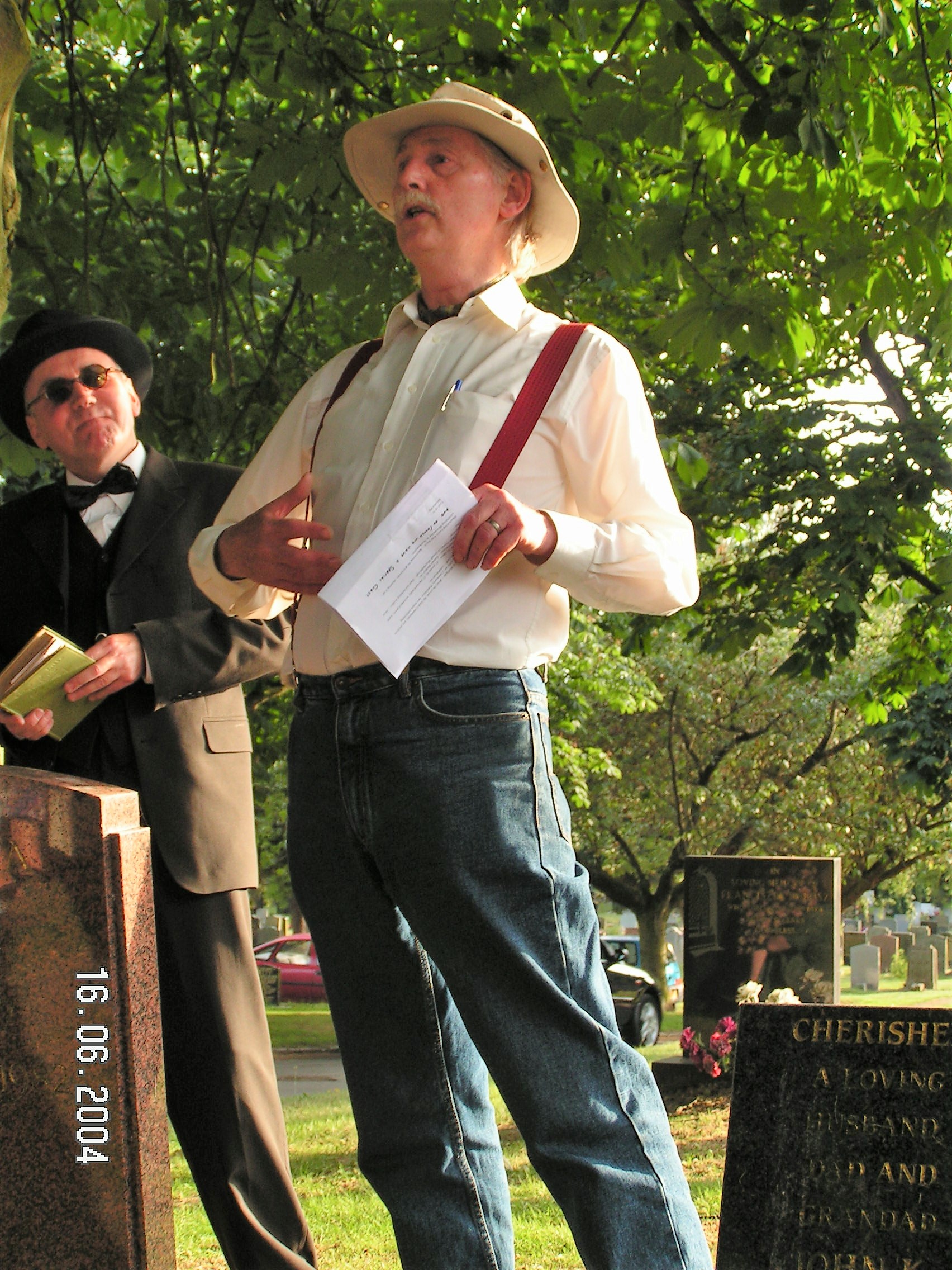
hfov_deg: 21.3
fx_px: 2530
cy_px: 635
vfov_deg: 28.2
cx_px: 476
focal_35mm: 69
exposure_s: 1/60
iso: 50
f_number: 3.5
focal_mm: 11.5
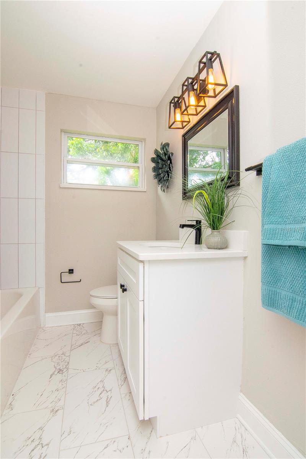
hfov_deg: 72.1
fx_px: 210
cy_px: 230
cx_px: 153
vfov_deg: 95.0
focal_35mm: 16
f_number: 16
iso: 640
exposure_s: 1/40
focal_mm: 11
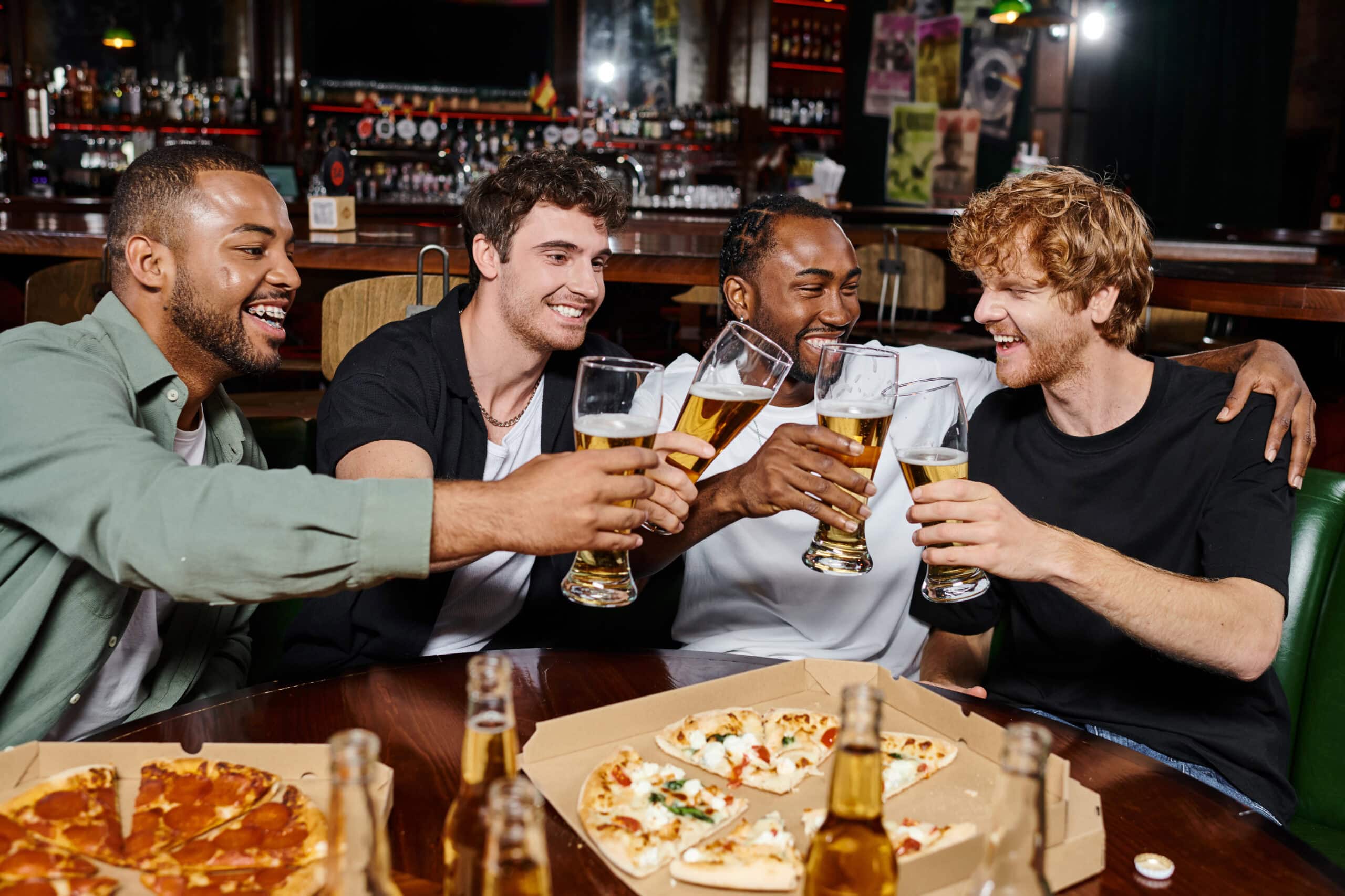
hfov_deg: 54.4
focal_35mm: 35
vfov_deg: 37.9
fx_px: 1308
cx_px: 672
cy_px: 448
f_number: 4
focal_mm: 35
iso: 200
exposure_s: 1/200
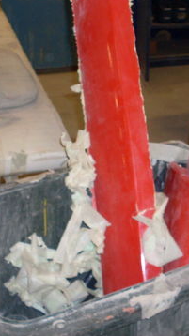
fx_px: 660
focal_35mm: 74
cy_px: 114
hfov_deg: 16.2
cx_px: 137
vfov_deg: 28.4
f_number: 2.8
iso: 100
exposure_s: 1/45
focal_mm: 6.3
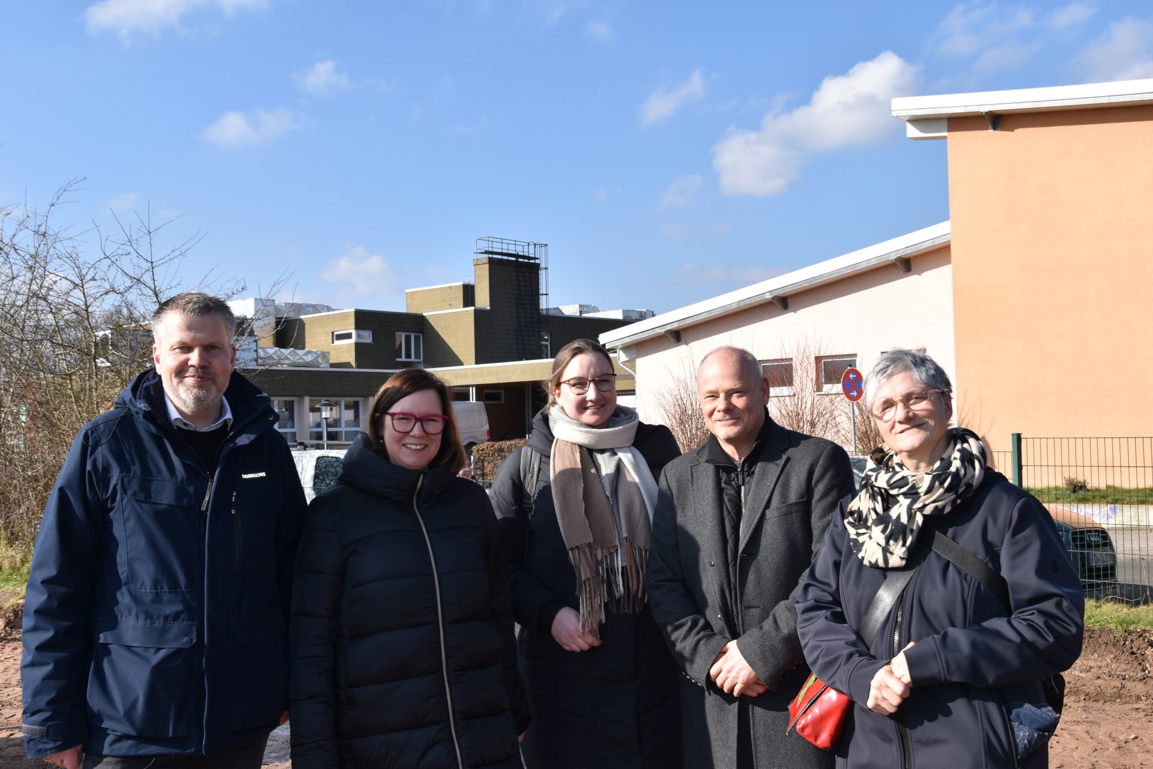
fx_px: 1249
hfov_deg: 49.6
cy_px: 384
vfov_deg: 34.2
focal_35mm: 39
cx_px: 576
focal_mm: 26
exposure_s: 1/200
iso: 100
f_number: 9
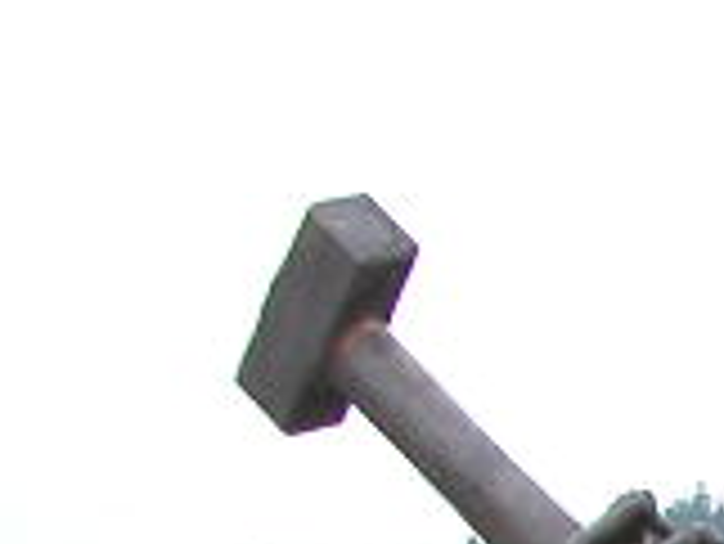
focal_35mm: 292
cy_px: 1308
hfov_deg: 6.4
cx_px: 1754
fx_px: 6112
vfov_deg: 5.0
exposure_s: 1/81.7
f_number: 3.7
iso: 100
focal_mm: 11.6
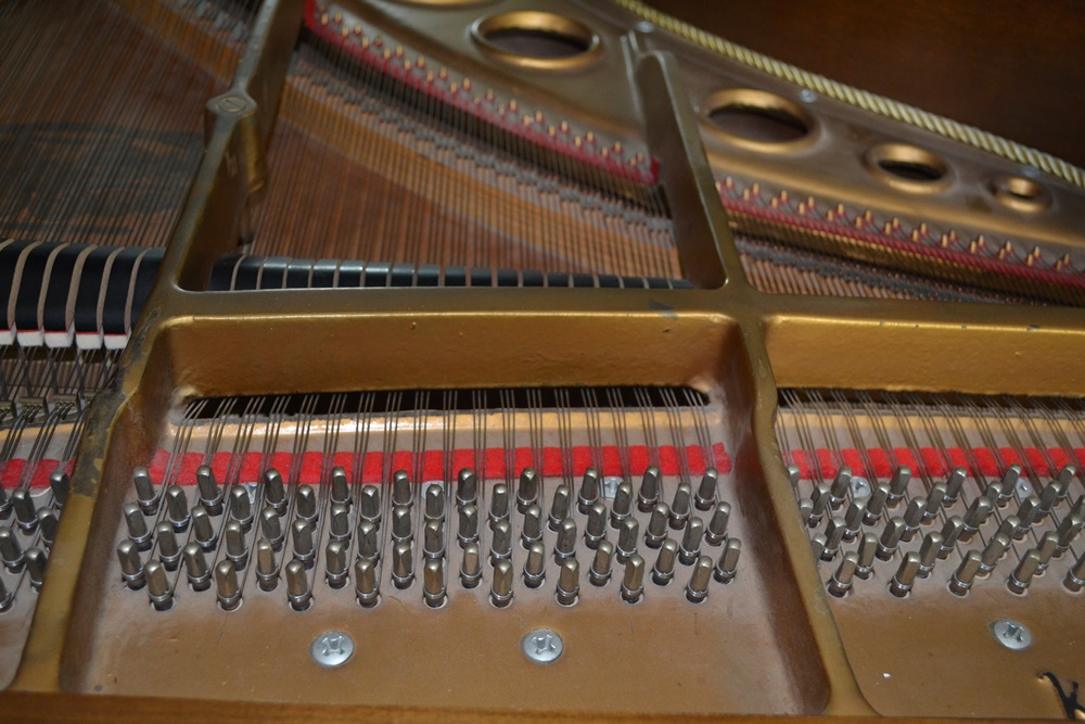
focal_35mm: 36
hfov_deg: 53.1
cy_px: 362
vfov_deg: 36.9
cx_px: 542
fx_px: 1085
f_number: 4
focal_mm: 24
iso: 900
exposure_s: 1/60
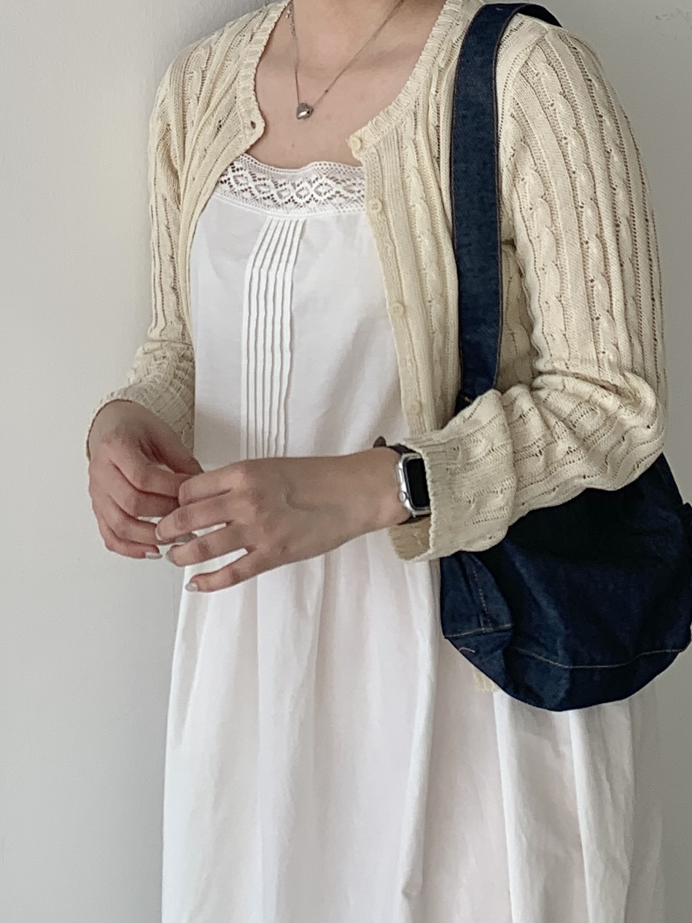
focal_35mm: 26
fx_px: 693
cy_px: 462
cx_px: 346
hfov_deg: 53.0
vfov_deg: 67.3
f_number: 1.8
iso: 25
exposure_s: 1/287
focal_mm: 4.25
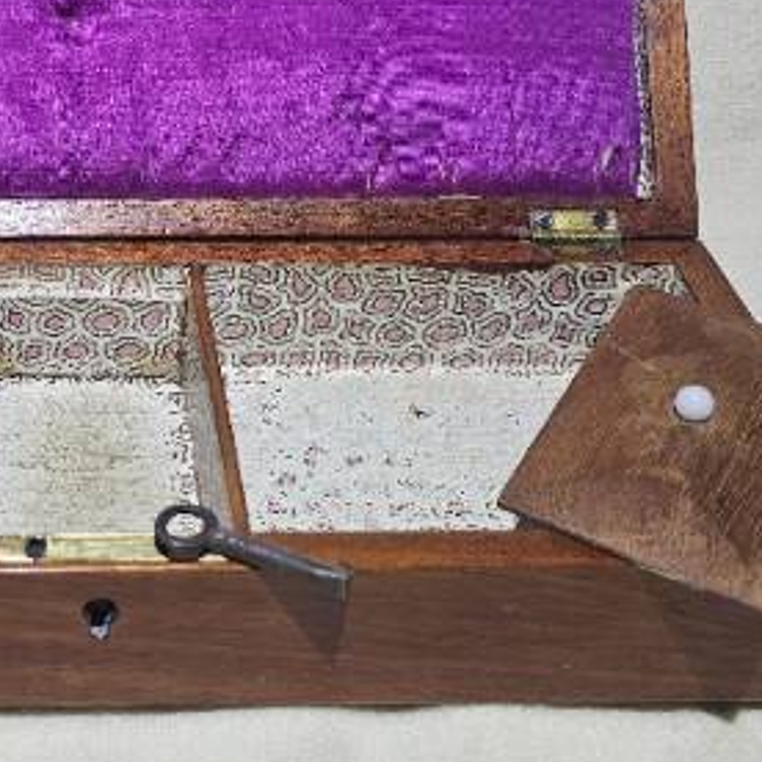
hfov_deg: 27.9
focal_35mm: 59
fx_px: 1469
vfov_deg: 28.9
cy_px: 260
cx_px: 66
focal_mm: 6.3
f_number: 1.7
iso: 50
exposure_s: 1/52.3
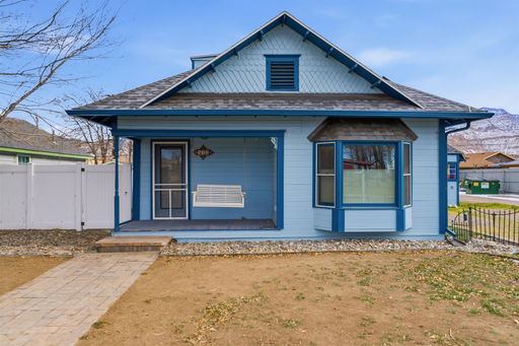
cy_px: 173
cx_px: 260
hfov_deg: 71.5
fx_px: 360
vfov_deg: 51.3
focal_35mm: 25
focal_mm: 25
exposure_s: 1/800
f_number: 7.1
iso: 100
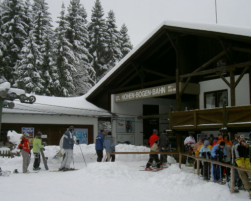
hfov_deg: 38.0
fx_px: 364
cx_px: 108
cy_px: 114
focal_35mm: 49
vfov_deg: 30.8
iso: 100
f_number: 4.7
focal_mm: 8
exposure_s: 1/152
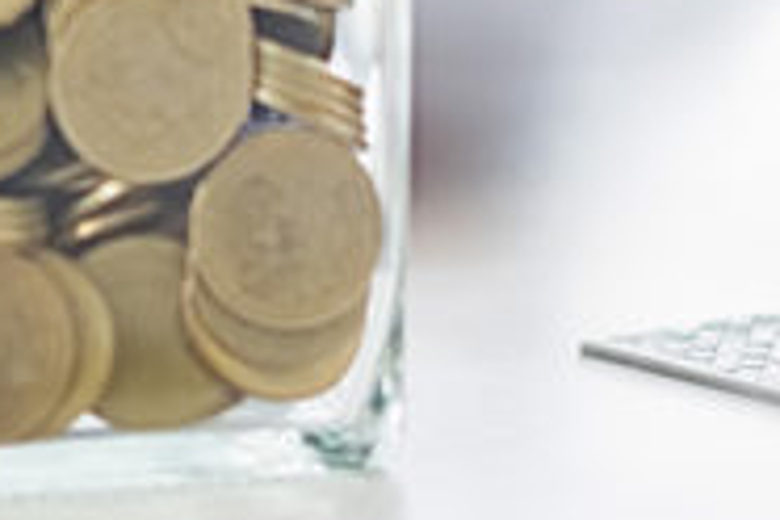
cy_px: 136
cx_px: 583
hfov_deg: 7.0
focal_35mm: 292
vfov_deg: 4.7
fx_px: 6326
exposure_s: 1/180
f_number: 2
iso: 200
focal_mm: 35
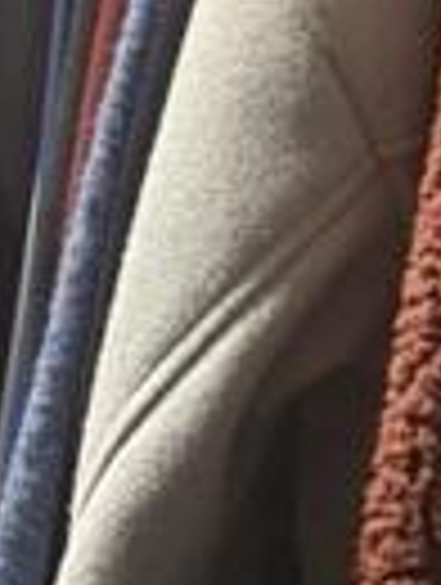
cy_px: -220
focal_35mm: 118
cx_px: -338
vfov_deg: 15.7
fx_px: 1998
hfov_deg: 11.7
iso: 400
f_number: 1.78
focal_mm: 6.76
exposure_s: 1/60
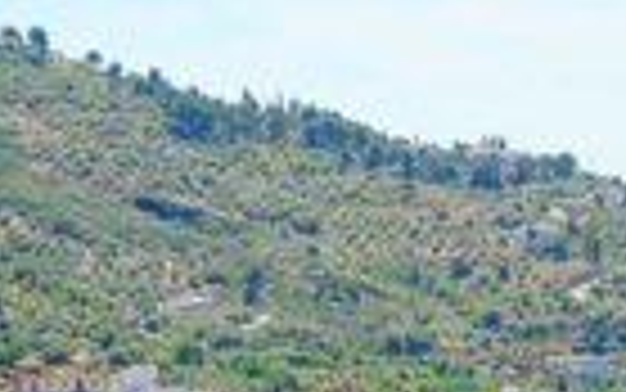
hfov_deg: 6.2
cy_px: 455
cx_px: 518
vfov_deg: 3.9
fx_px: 5803
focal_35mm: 340
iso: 80
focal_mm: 22
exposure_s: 1/500
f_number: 4.6
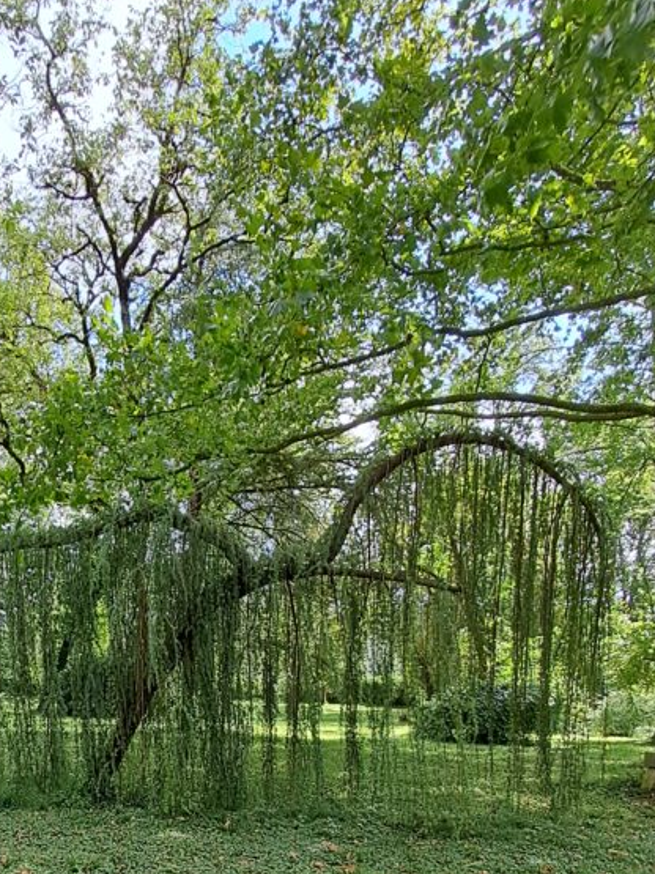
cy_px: 739
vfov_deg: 63.2
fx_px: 606
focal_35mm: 24
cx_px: 178
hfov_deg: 54.6
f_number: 2.2
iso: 40
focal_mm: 1.42
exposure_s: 1/404
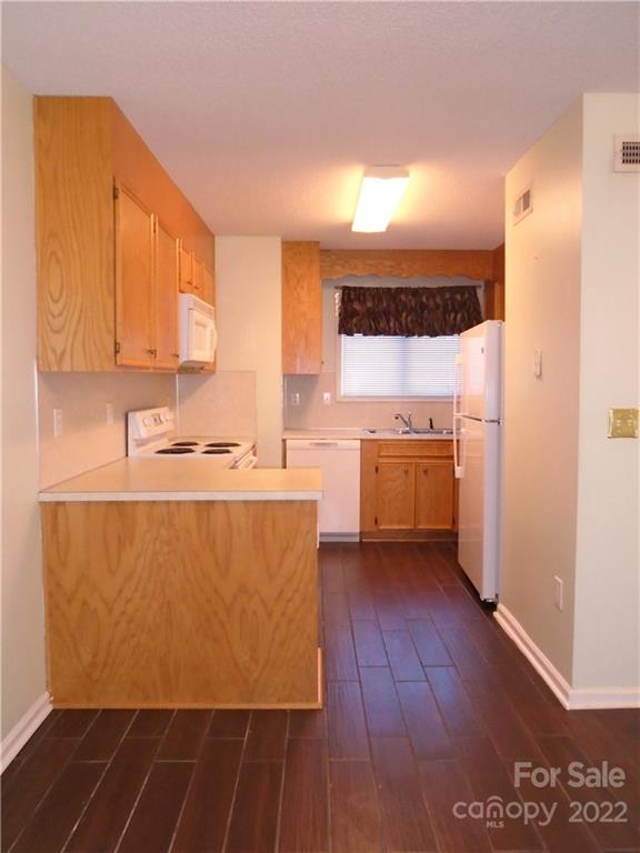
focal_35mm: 26
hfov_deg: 53.1
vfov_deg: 67.3
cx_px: 320
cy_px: 426
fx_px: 641
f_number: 3.2
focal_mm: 4.6
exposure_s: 1/30
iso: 400
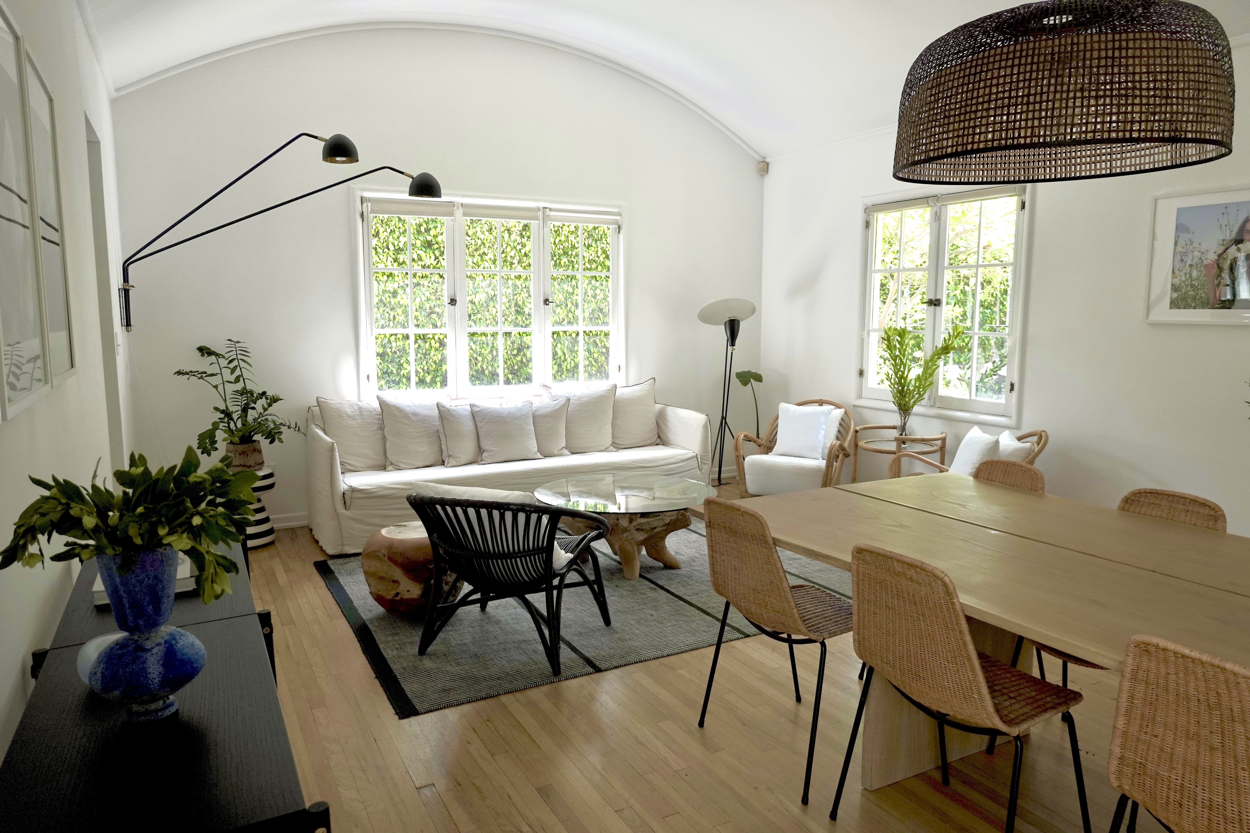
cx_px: 625
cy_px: 416
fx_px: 833
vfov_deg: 53.1
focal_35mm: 24
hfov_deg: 73.7
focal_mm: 9
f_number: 2.8
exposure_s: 1/125
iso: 200
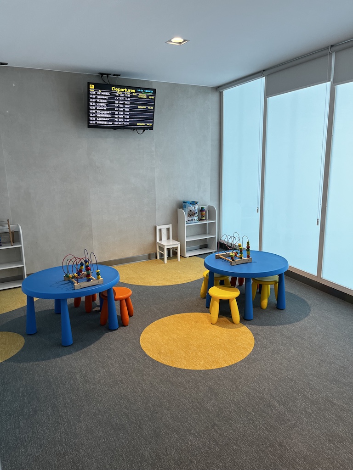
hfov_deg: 53.1
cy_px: 235
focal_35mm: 26
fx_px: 354
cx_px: 176
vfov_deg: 67.3
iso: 64
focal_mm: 5.1
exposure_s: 1/100
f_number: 1.6
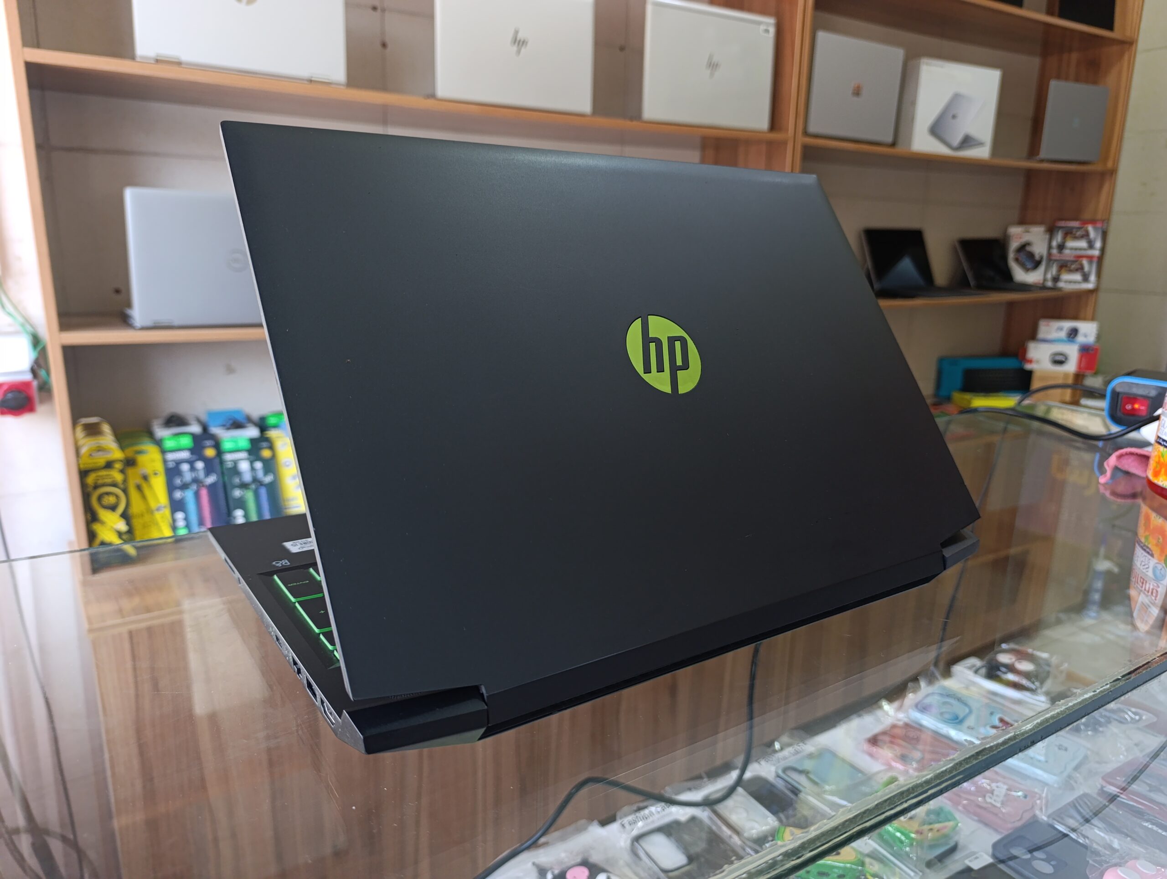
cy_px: 440
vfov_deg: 59.0
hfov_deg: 73.8
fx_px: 777
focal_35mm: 23
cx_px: 584
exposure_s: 1/100
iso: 250
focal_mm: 6.14
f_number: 1.6
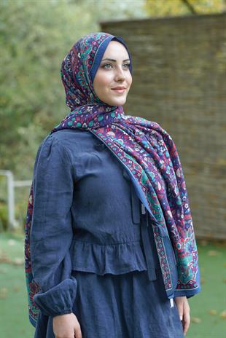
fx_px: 959
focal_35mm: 102
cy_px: 169
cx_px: 113
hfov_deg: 13.4
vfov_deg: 20.0
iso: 200
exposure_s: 1/100
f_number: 5
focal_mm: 102
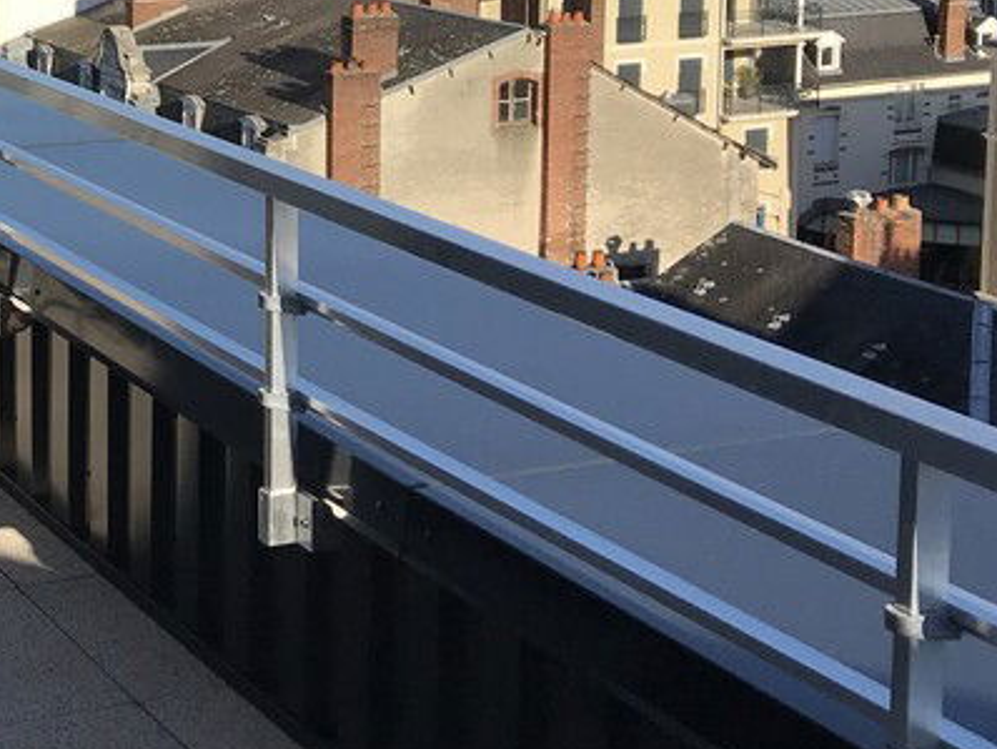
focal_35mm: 72
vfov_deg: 19.8
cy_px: 0
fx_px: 2075
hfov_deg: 24.5
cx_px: -203
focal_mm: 3.99
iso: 20
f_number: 1.8
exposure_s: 1/2817
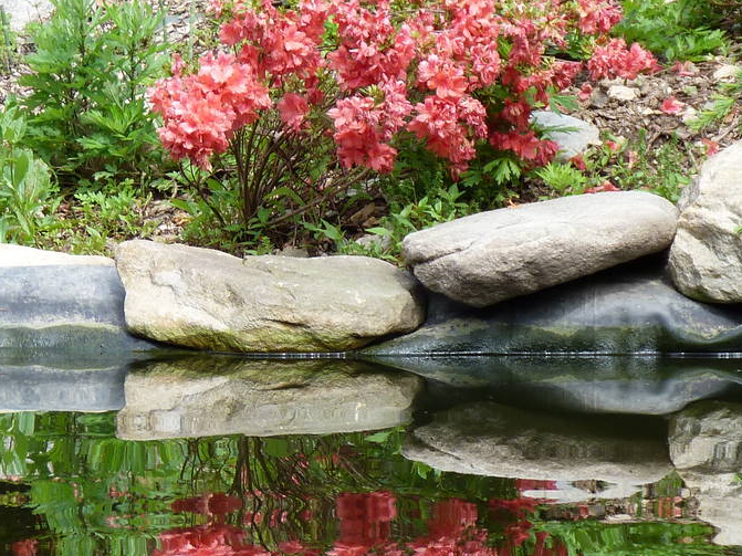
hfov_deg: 5.2
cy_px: 294
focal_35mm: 384
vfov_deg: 3.9
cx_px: 163
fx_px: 8230
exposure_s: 1/160
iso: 80
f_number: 4
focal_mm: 29
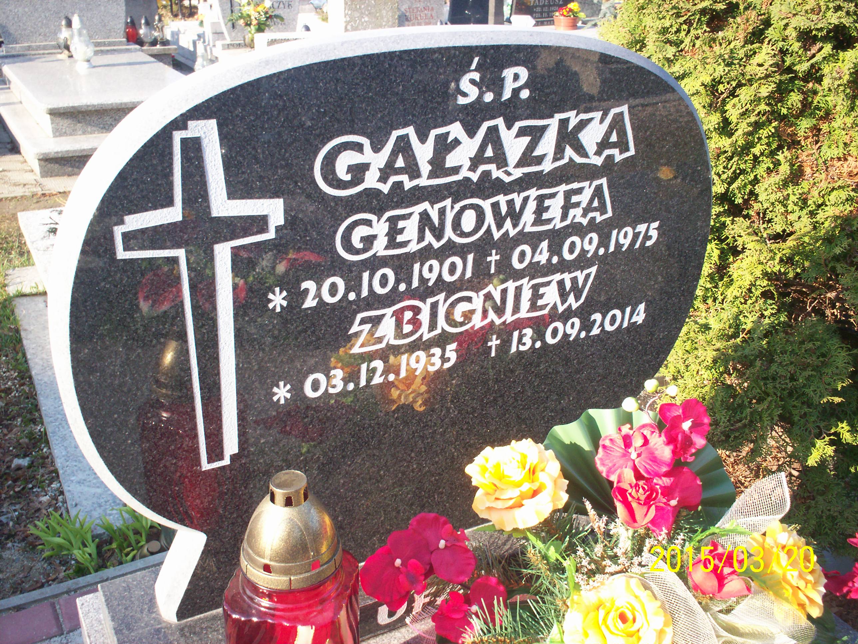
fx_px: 892
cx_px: 429
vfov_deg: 39.7
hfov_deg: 51.4
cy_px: 322
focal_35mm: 36
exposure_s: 1/84.1
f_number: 4.5
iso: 100
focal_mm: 6
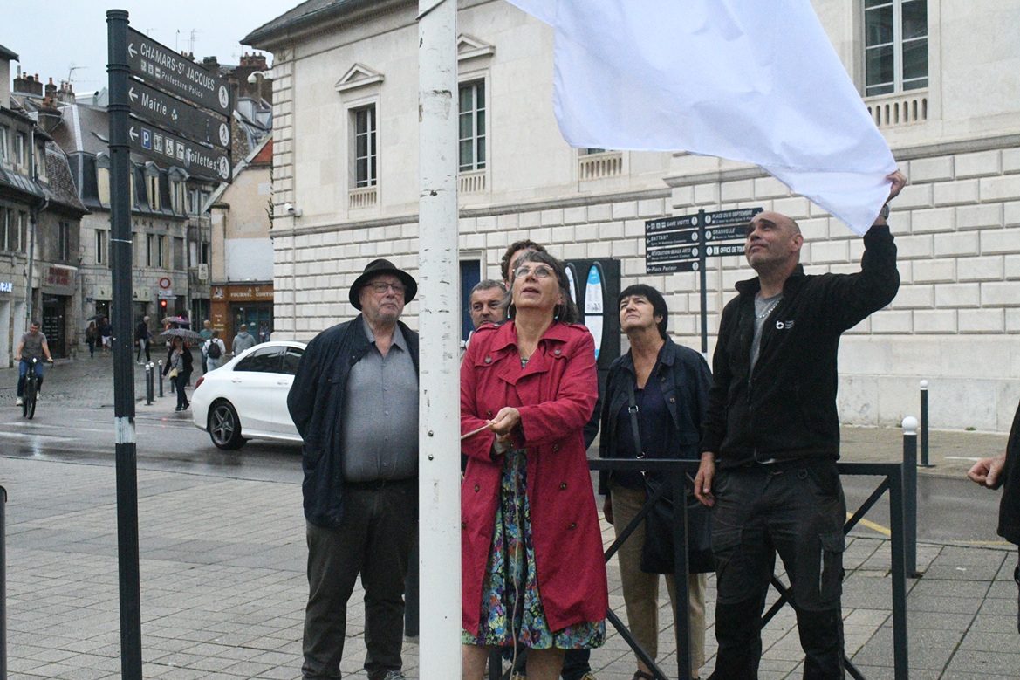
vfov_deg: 29.9
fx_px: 1275
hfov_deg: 43.6
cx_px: 510
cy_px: 340
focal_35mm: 45
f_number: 13
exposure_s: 1/8000
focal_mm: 30
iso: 16000
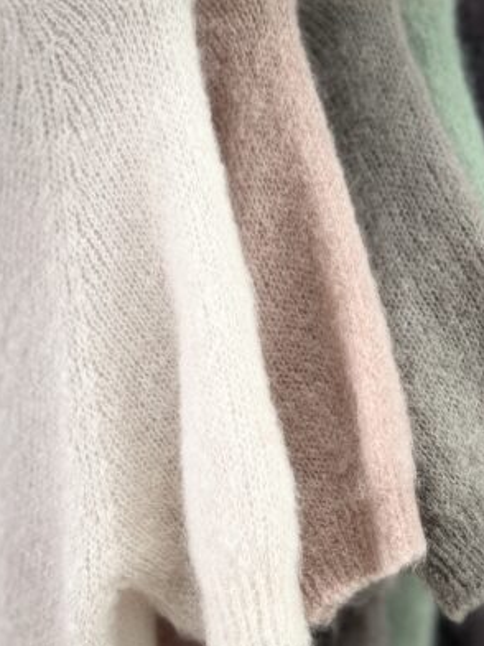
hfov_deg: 27.5
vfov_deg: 36.2
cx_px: 273
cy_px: 339
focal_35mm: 53
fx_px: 988
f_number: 1.5
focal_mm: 5.7
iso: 40
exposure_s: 1/100
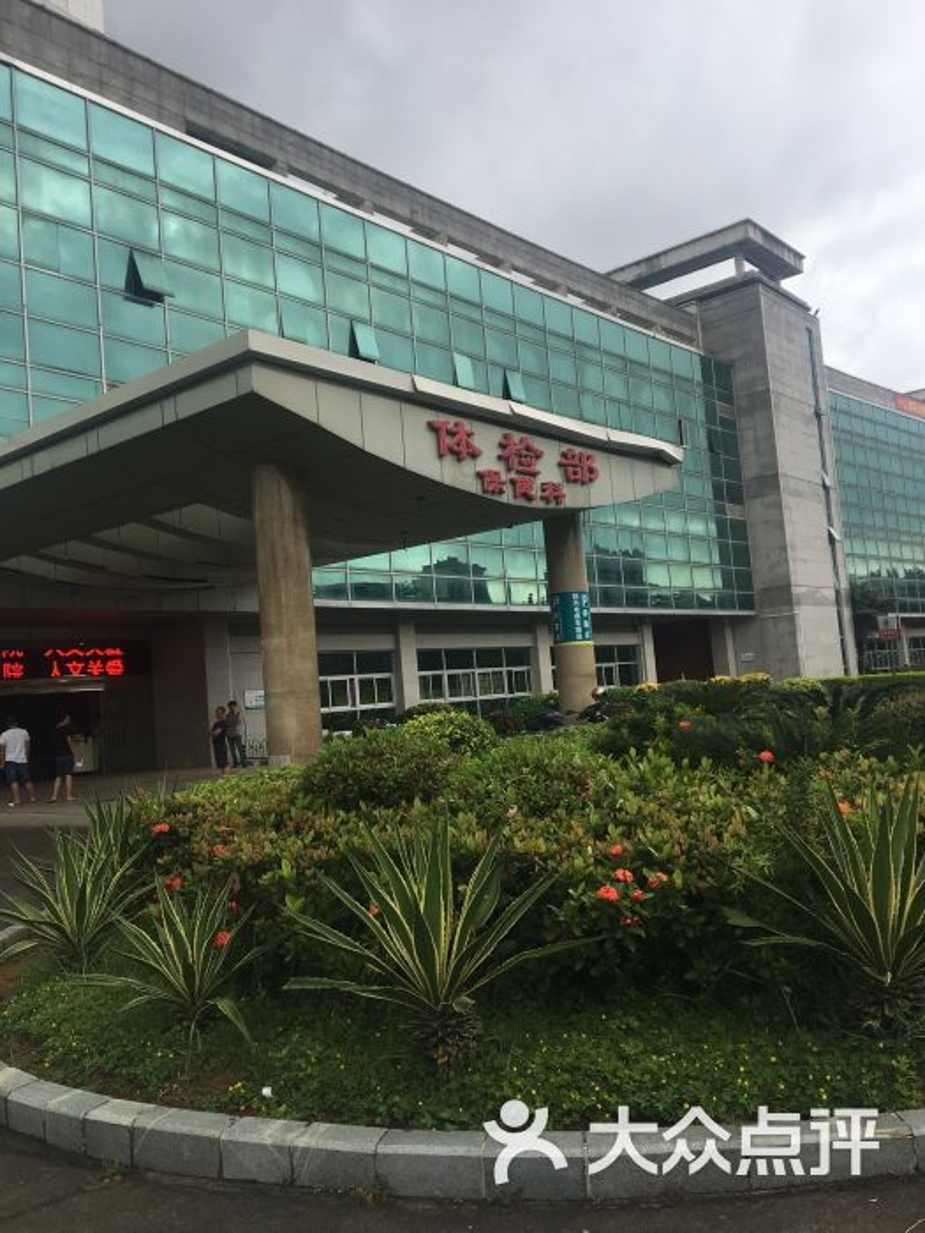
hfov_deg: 48.2
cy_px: 616
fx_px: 1033
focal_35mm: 29
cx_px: 462
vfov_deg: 61.7
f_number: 2.2
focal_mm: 4.15
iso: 25
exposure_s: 1/680
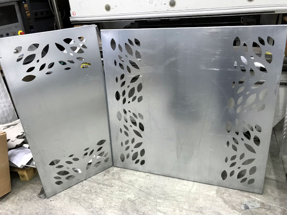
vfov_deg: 49.7
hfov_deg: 63.4
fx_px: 232
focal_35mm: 28
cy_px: 108
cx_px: 144
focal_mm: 3.99
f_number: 1.8
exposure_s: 1/17
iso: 50
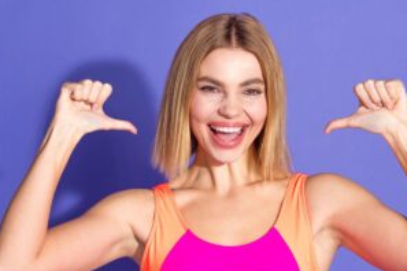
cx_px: 200
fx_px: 1198
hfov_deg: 19.3
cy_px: 164
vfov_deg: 12.9
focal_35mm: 106
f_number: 7.1
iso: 100
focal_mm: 70
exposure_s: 1/160
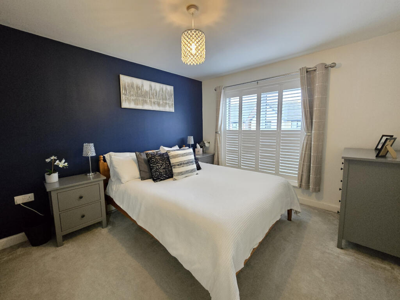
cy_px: 150
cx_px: 200
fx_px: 150
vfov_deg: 89.9
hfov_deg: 106.2
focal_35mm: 13
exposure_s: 1/33.3
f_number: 2.2
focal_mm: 2.2
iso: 1250
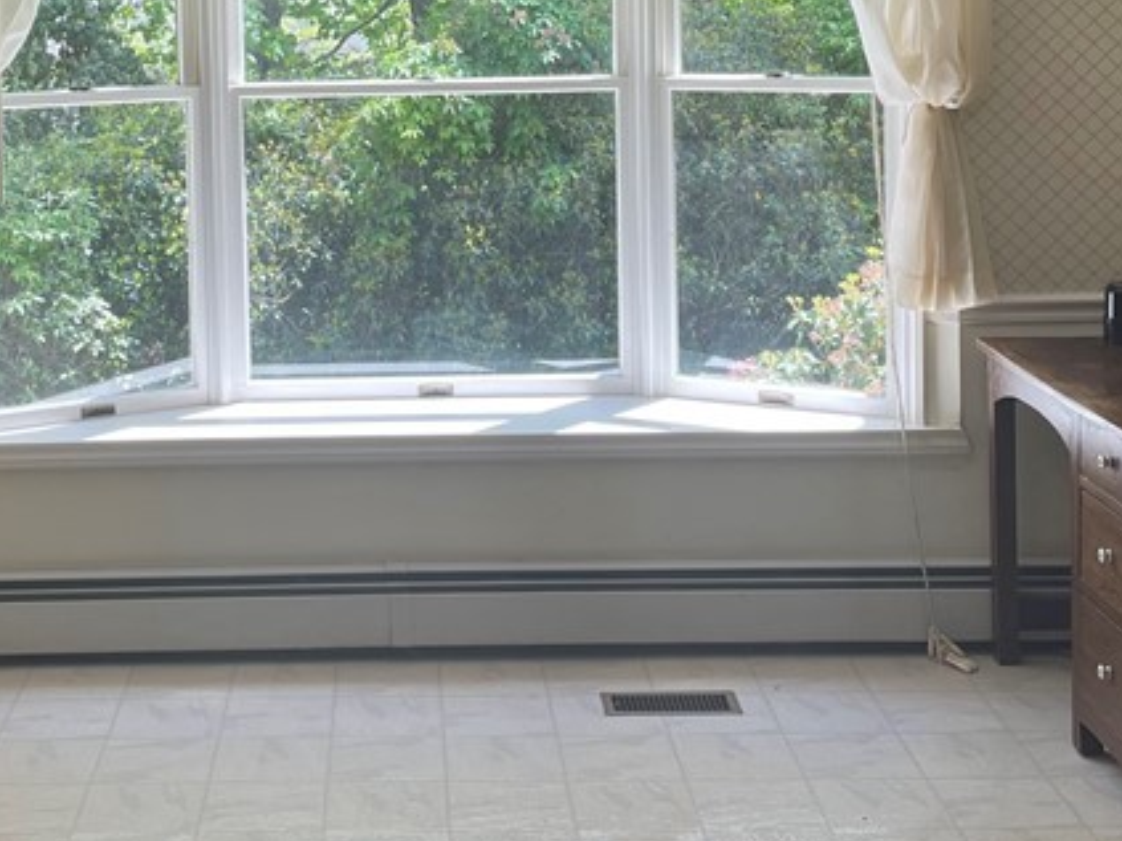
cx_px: 374
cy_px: 114
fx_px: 2041
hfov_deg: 30.5
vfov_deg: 22.8
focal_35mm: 63
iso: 32
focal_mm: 4.2
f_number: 1.6
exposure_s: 1/202
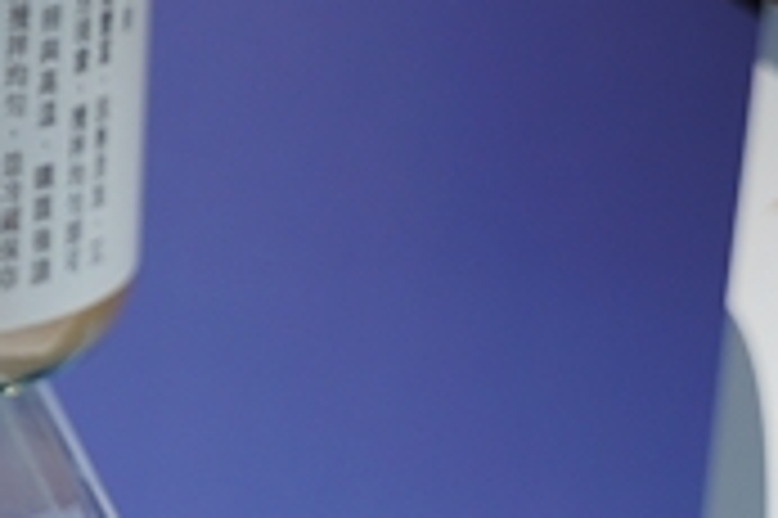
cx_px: -1223
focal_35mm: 298
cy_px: 153
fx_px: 6434
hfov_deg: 6.5
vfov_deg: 4.6
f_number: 4
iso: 160
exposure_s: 1/60
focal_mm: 43
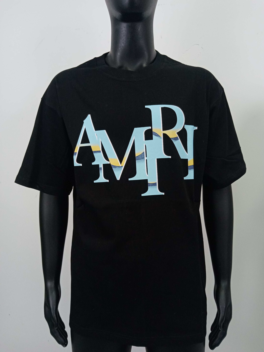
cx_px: 132
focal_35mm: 26
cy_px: 176
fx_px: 264
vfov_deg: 67.3
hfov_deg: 53.1
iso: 139
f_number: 1.8
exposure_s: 1/100
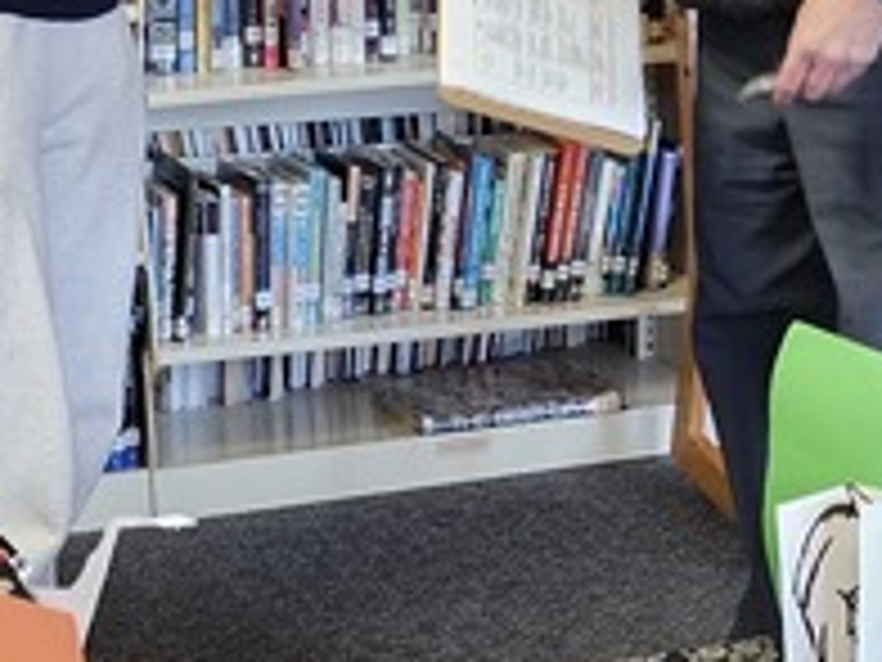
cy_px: 36
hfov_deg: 16.2
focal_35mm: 120
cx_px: 796
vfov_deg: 12.2
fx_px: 3058
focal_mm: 6.3
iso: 400
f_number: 1.7
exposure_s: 1/120
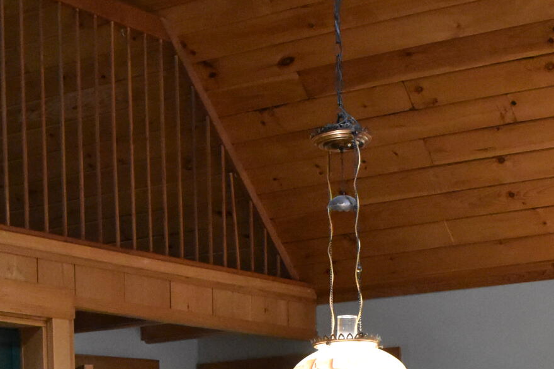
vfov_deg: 14.0
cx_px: 234
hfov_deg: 22.1
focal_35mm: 92
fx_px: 1416
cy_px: 539
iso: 3600
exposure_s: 1/125
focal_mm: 18
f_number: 3.5
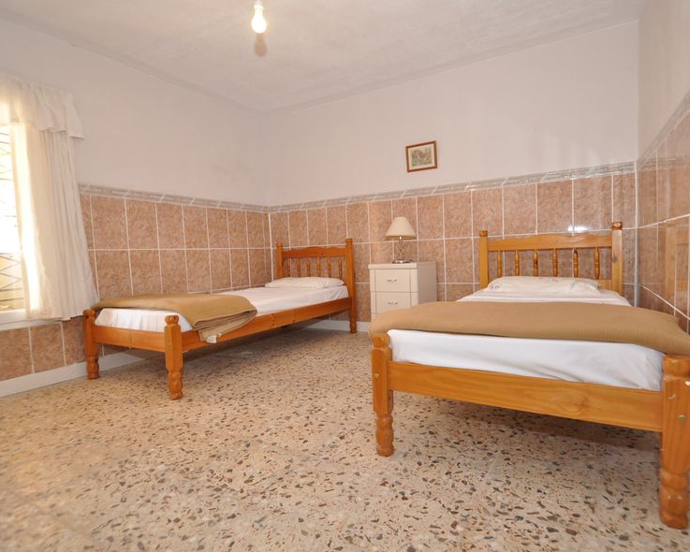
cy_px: 261
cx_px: 353
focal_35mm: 18
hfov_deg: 86.3
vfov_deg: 73.8
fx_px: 368
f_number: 4
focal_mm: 10
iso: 640
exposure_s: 1/60
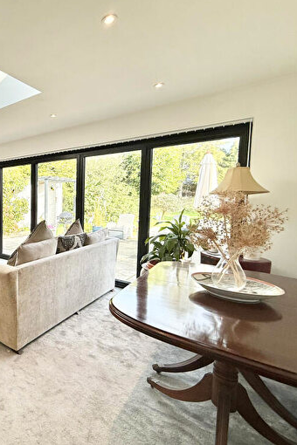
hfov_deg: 51.1
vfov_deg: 84.0
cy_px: 217
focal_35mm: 20
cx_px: 7
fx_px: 247
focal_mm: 2.22
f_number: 2.2
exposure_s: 1/234
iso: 64
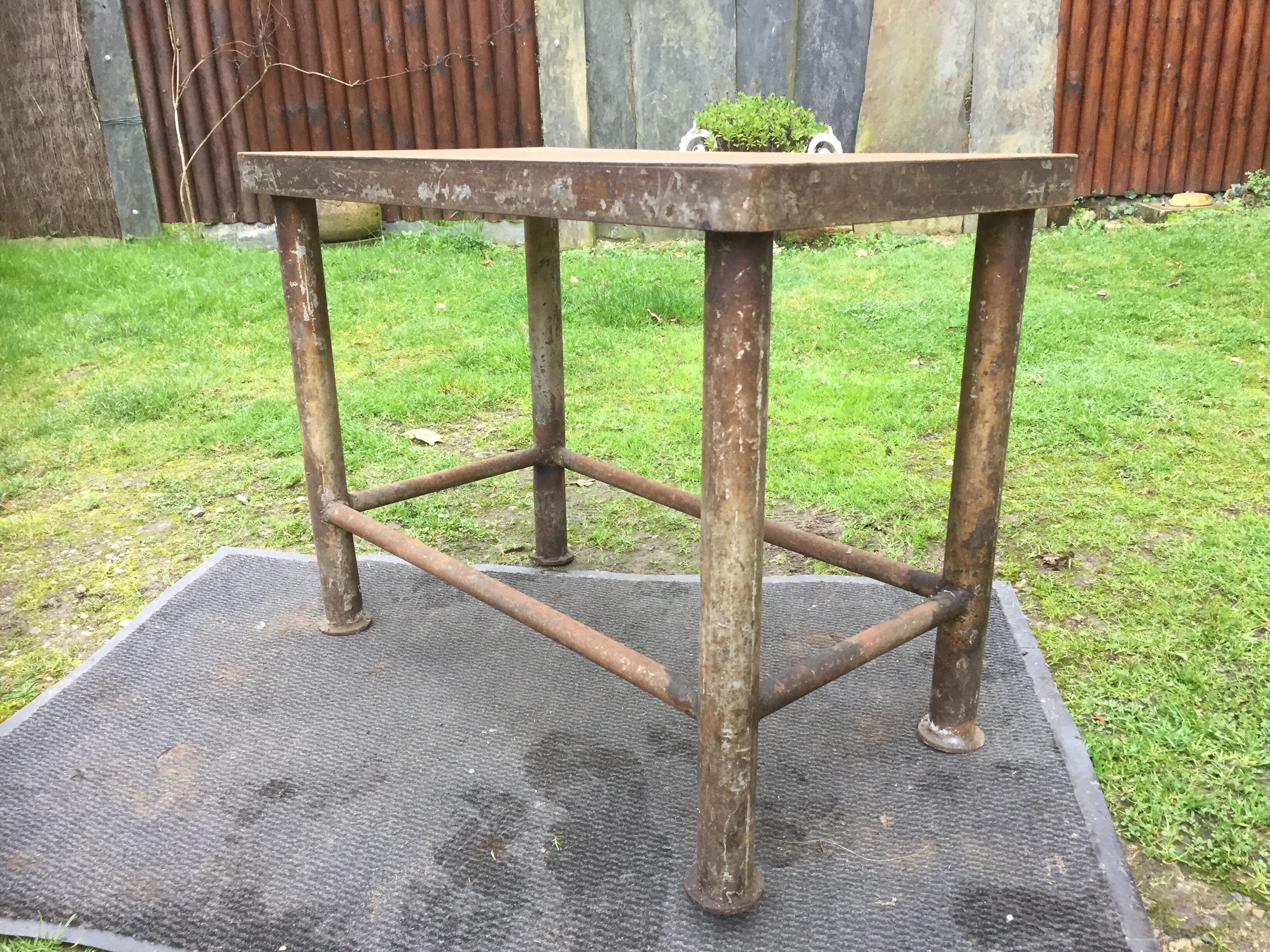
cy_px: 476
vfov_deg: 48.2
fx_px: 1064
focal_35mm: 29
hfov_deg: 61.7
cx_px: 635
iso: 50
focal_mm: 4.15
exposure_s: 1/33
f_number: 2.2
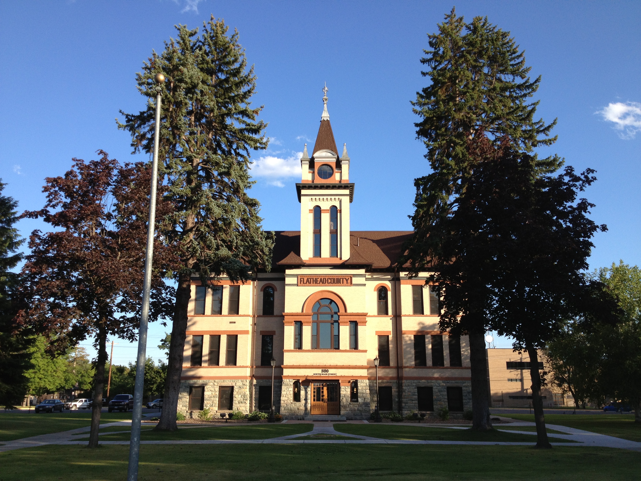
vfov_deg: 40.7
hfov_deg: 52.6
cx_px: 320
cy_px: 240
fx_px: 648
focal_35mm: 35
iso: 50
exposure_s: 1/681
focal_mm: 4.28
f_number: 2.4
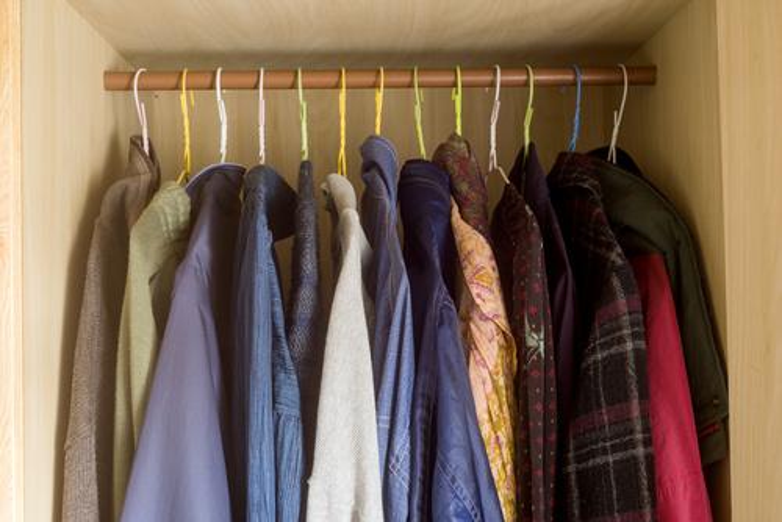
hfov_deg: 39.6
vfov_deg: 27.0
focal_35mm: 50
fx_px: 1087
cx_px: 391
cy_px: 261
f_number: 11
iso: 100
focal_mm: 50
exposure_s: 2.5
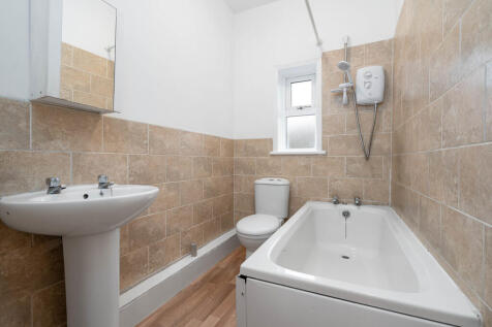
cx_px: 246
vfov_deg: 73.7
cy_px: 164
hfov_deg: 96.8
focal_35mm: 16
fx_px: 219
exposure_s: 1/20
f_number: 8
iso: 320
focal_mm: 16
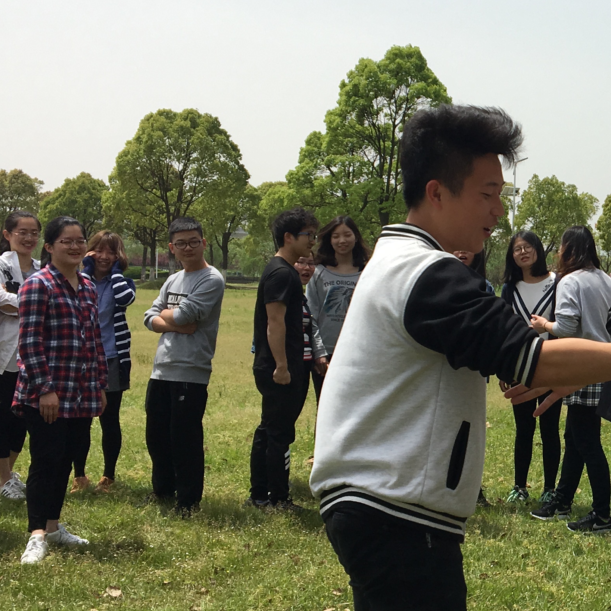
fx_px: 1318
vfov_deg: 26.1
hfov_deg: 24.6
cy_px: 302
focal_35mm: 66
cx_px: 647
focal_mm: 4.15
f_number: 2.2
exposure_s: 1/1709
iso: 25
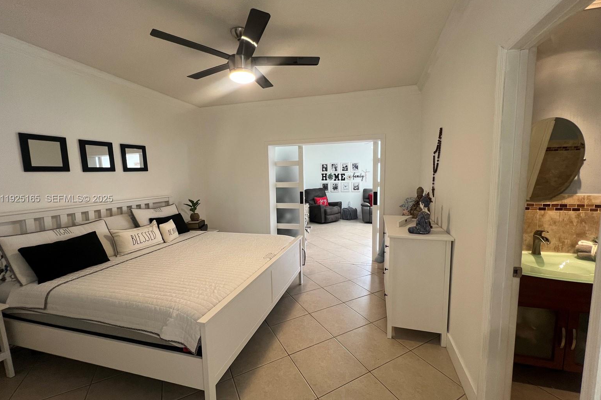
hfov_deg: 104.3
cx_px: 303
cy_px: 199
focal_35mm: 14
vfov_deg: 81.2
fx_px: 234
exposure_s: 1/60
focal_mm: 1.57
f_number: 1.8
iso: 125
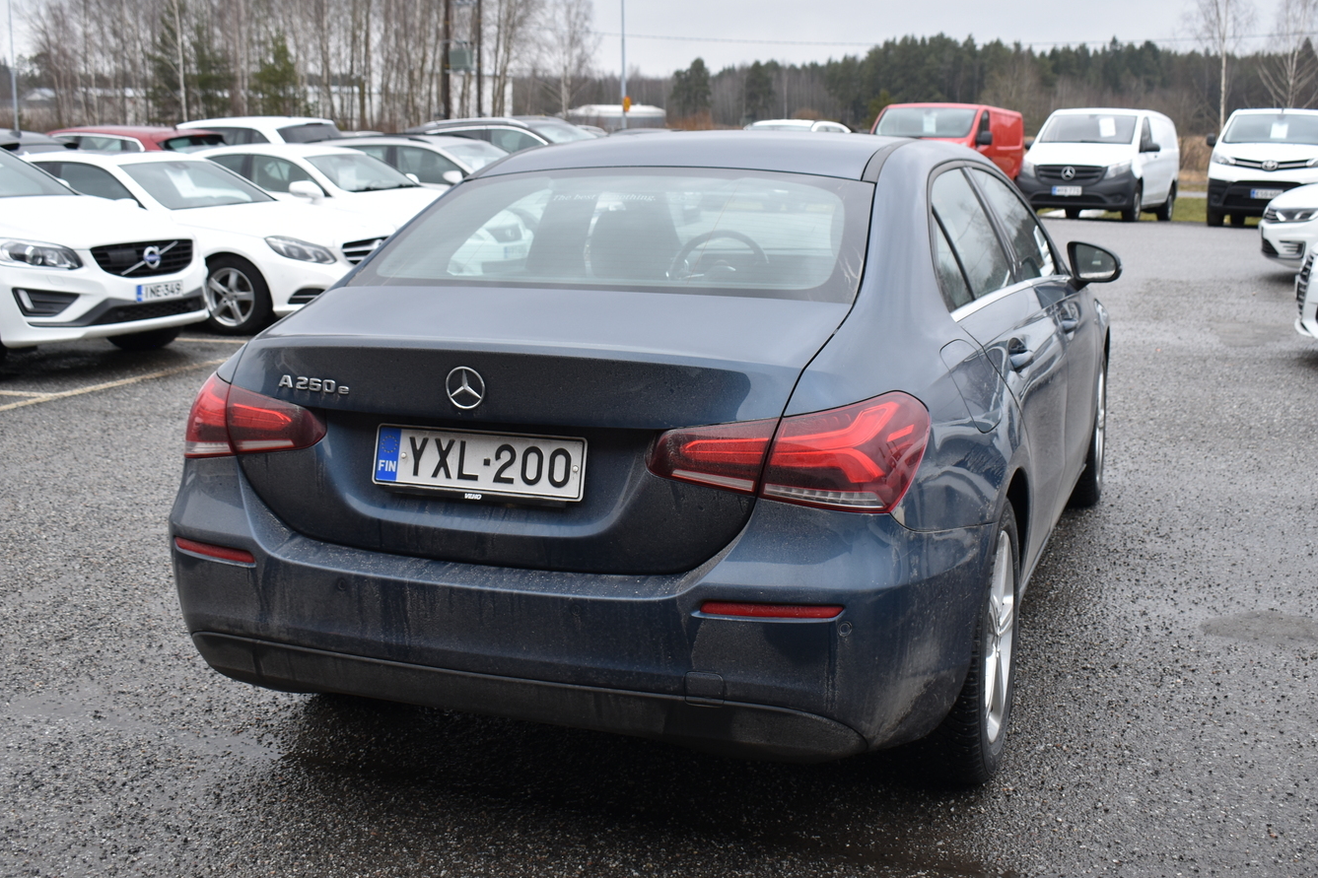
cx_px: 673
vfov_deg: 33.4
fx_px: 1464
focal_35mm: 40
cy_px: 399
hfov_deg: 48.5
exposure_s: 1/180
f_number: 5.6
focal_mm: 22
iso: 200
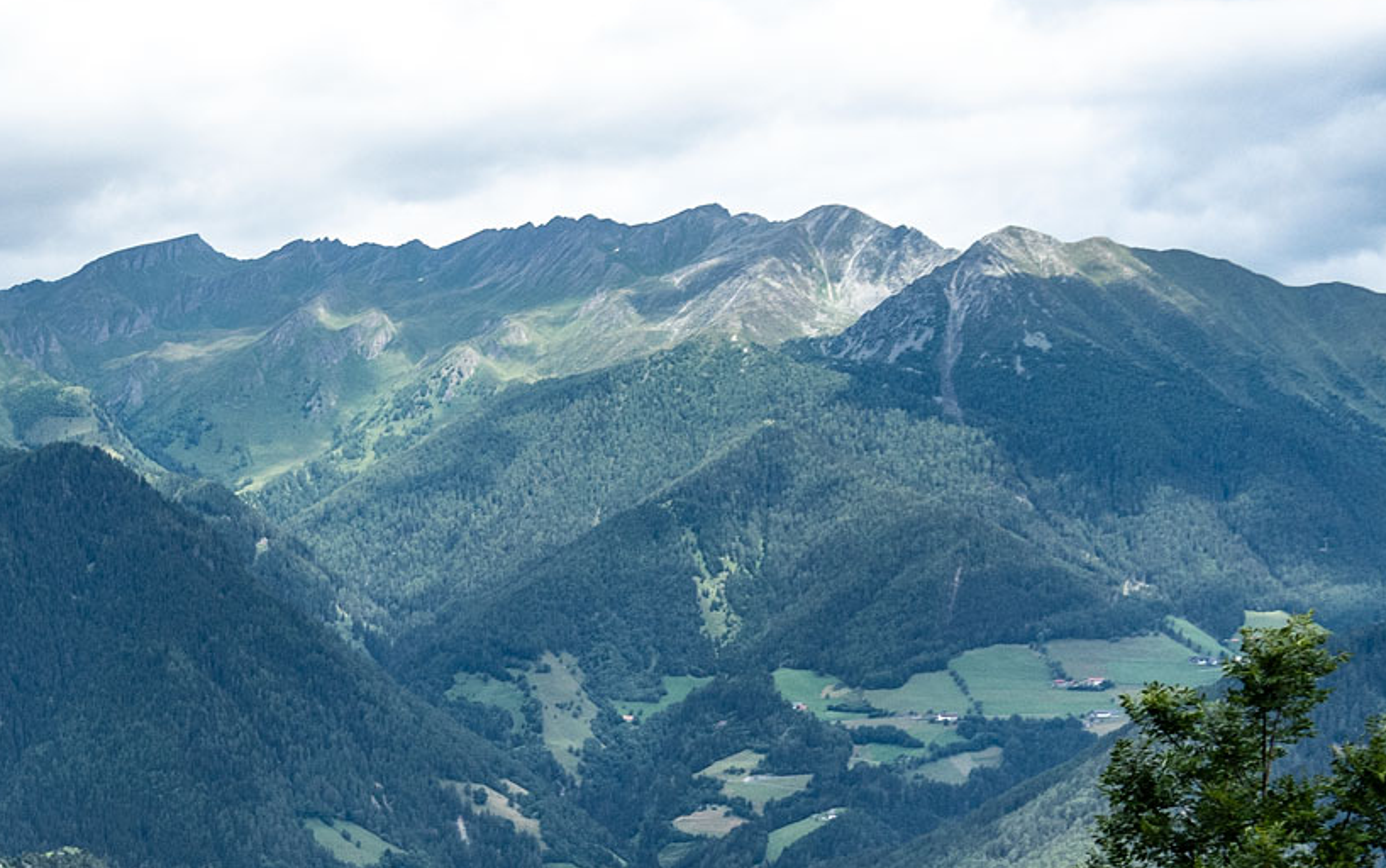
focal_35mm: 78
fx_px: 2948
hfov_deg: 24.2
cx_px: -249
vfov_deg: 15.8
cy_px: 1182
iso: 125
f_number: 4
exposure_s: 1/640
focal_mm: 10.7
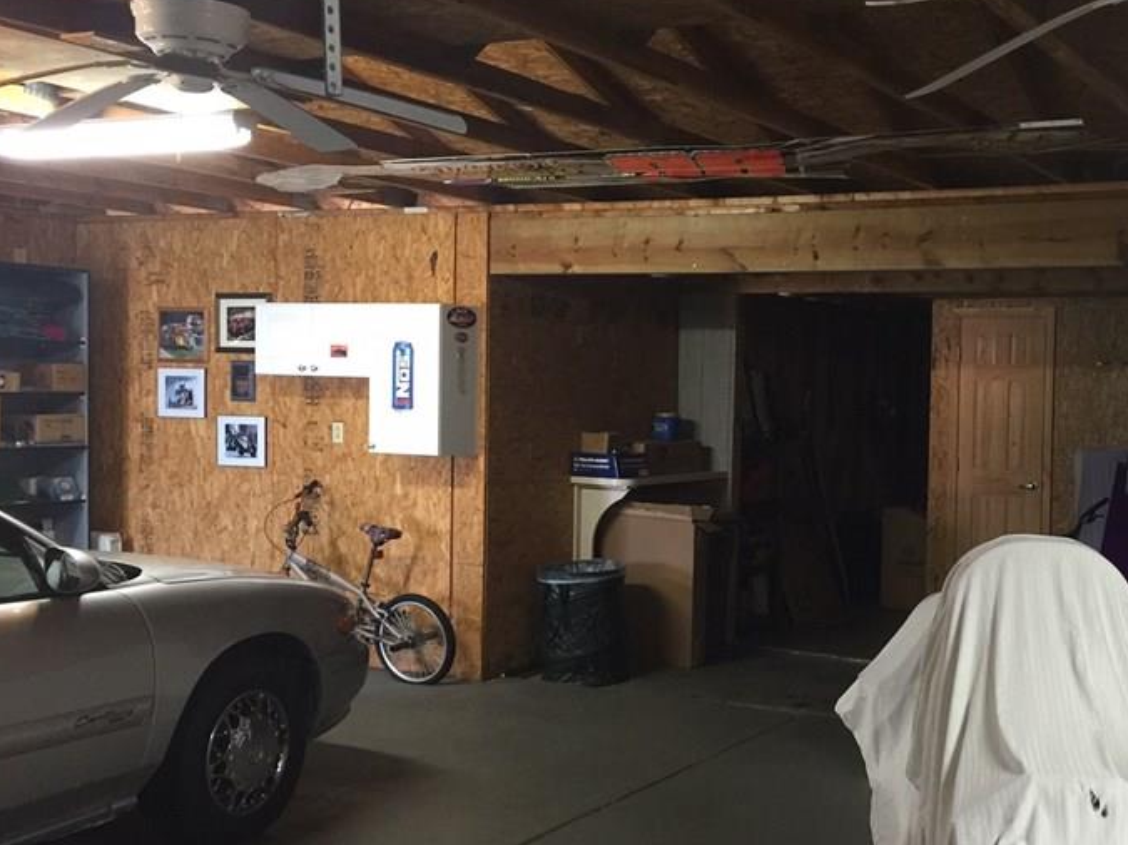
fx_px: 1434
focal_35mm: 44
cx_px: 839
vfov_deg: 32.8
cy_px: 458
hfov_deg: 41.7
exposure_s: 1/15
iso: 125
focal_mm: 4.15
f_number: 2.2
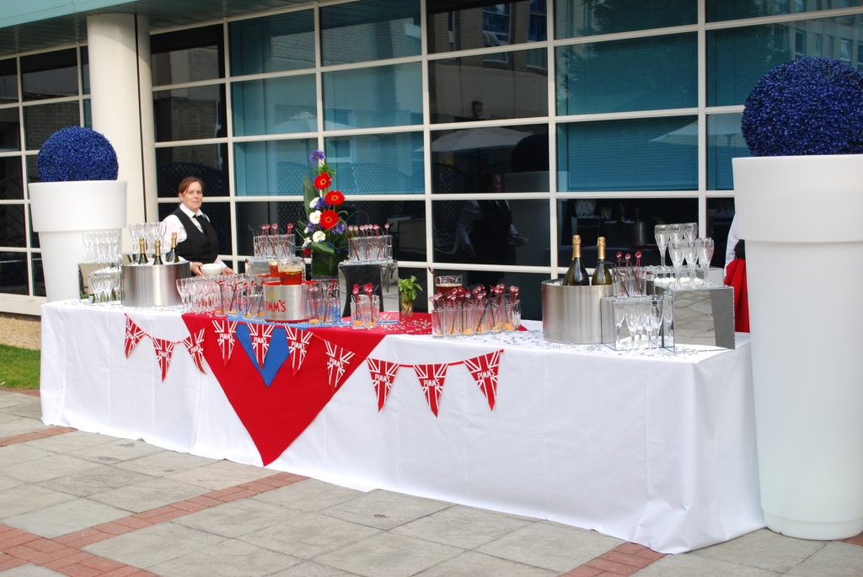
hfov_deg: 41.1
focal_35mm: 48
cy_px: 288
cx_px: 432
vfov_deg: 28.1
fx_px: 1152
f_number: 5.6
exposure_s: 1/125
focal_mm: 32
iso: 200
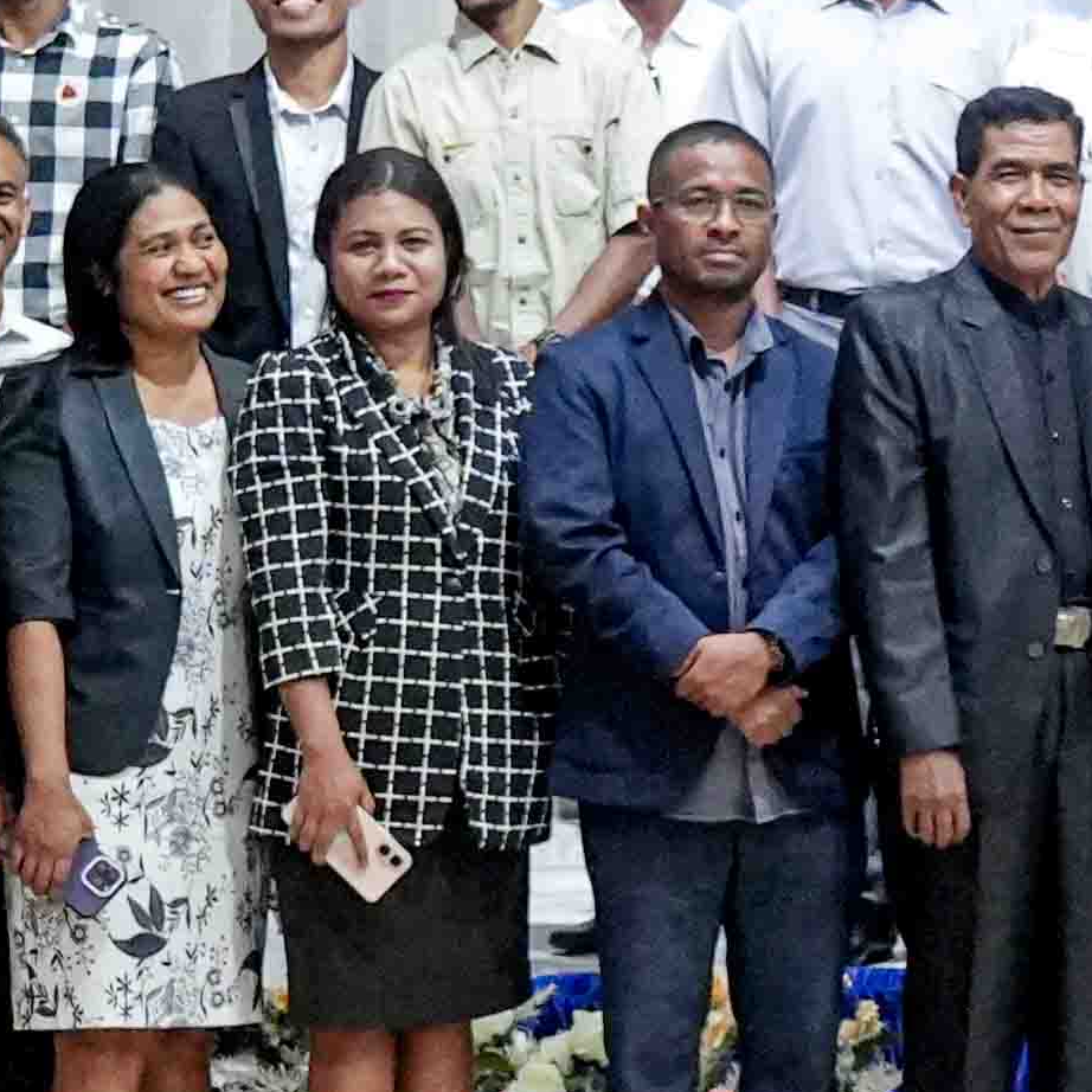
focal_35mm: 155
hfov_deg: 11.0
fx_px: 5532
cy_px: 521
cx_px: 1408
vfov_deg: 11.3
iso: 6400
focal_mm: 24
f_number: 3.5
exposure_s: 1/160
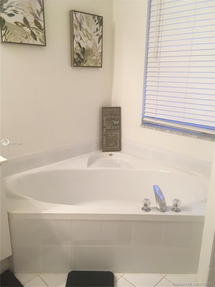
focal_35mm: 29
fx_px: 240
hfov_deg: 48.2
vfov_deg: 61.7
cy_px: 144
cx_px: 108
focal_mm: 4.15
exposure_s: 1/30
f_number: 2.2
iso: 50
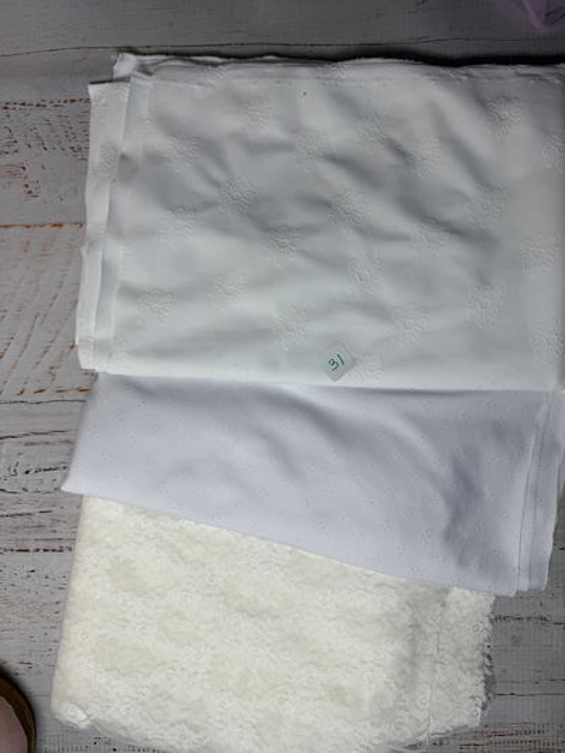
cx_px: 282
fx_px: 522
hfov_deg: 56.8
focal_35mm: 24
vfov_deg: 71.6
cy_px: 376
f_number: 1.78
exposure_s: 1/532
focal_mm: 6.76
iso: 80
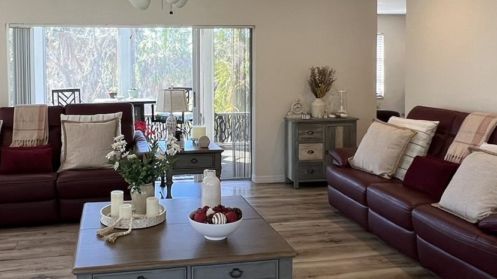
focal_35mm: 35
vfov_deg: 33.3
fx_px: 461
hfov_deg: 56.4
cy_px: 85
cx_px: 209
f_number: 1.8
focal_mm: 1.57
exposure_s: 1/120
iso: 80
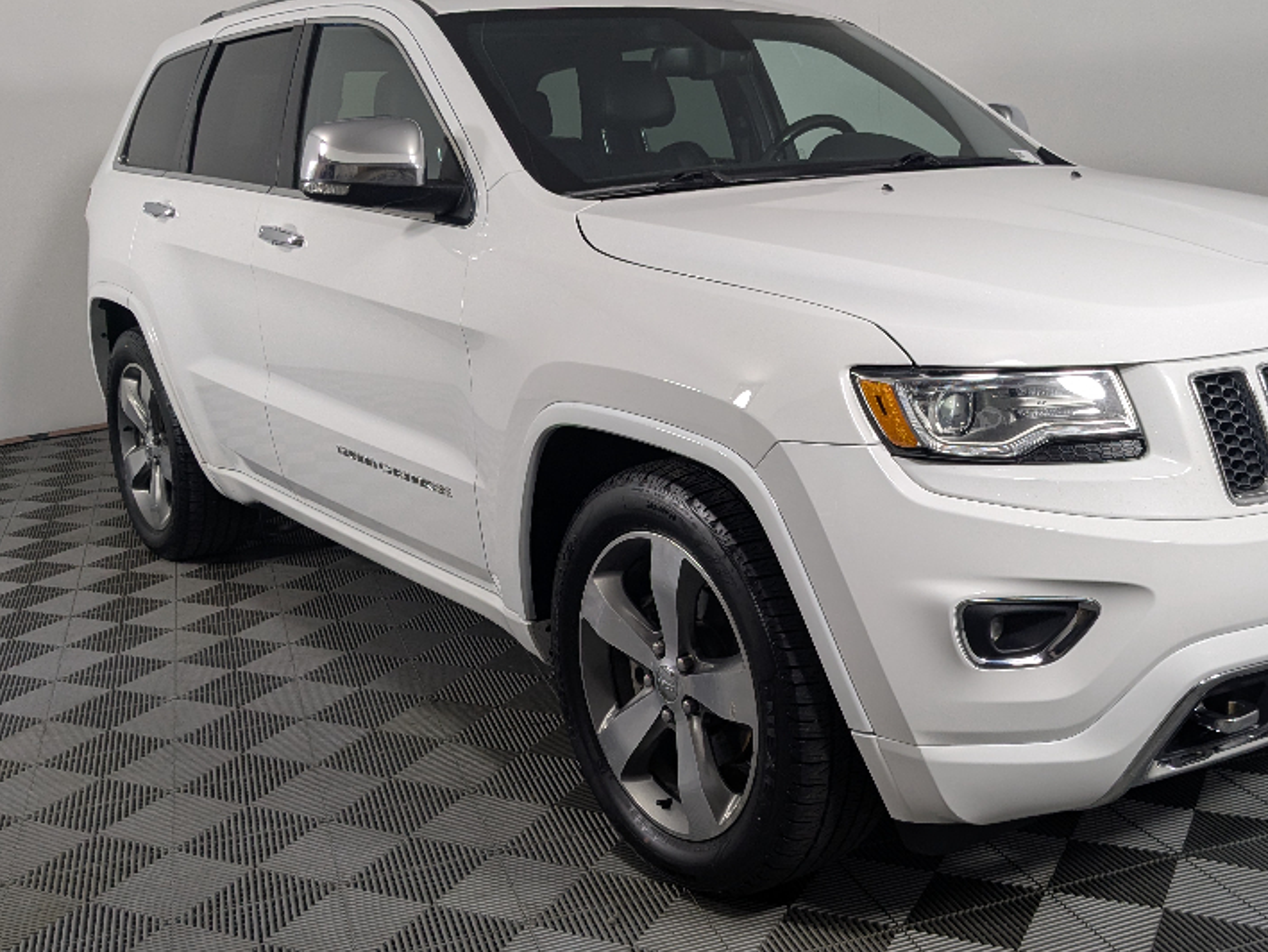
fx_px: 1429
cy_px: 462
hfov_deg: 47.4
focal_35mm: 39
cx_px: 798
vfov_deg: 36.8
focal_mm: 4.38
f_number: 1.73
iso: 58
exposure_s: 1/308
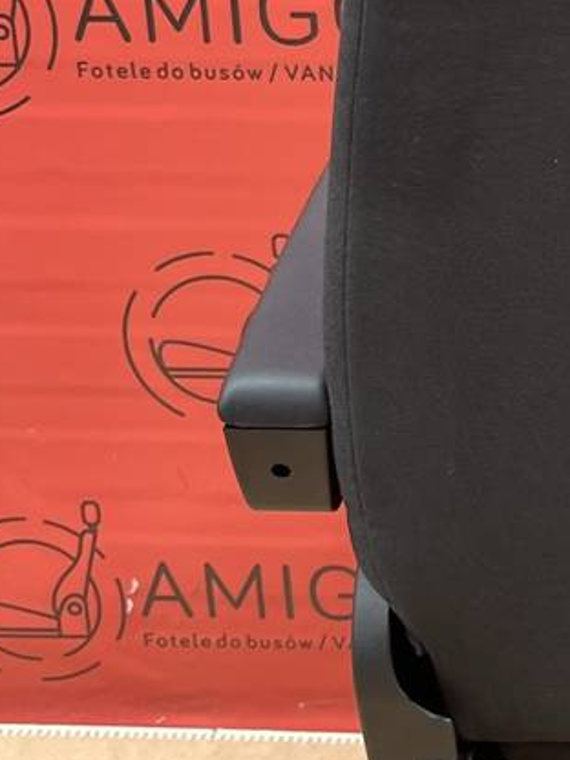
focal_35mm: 100
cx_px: 864
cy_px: 128
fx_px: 2196
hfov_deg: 13.9
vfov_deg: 19.4
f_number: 1.6
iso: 50
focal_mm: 5.1
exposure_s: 1/122
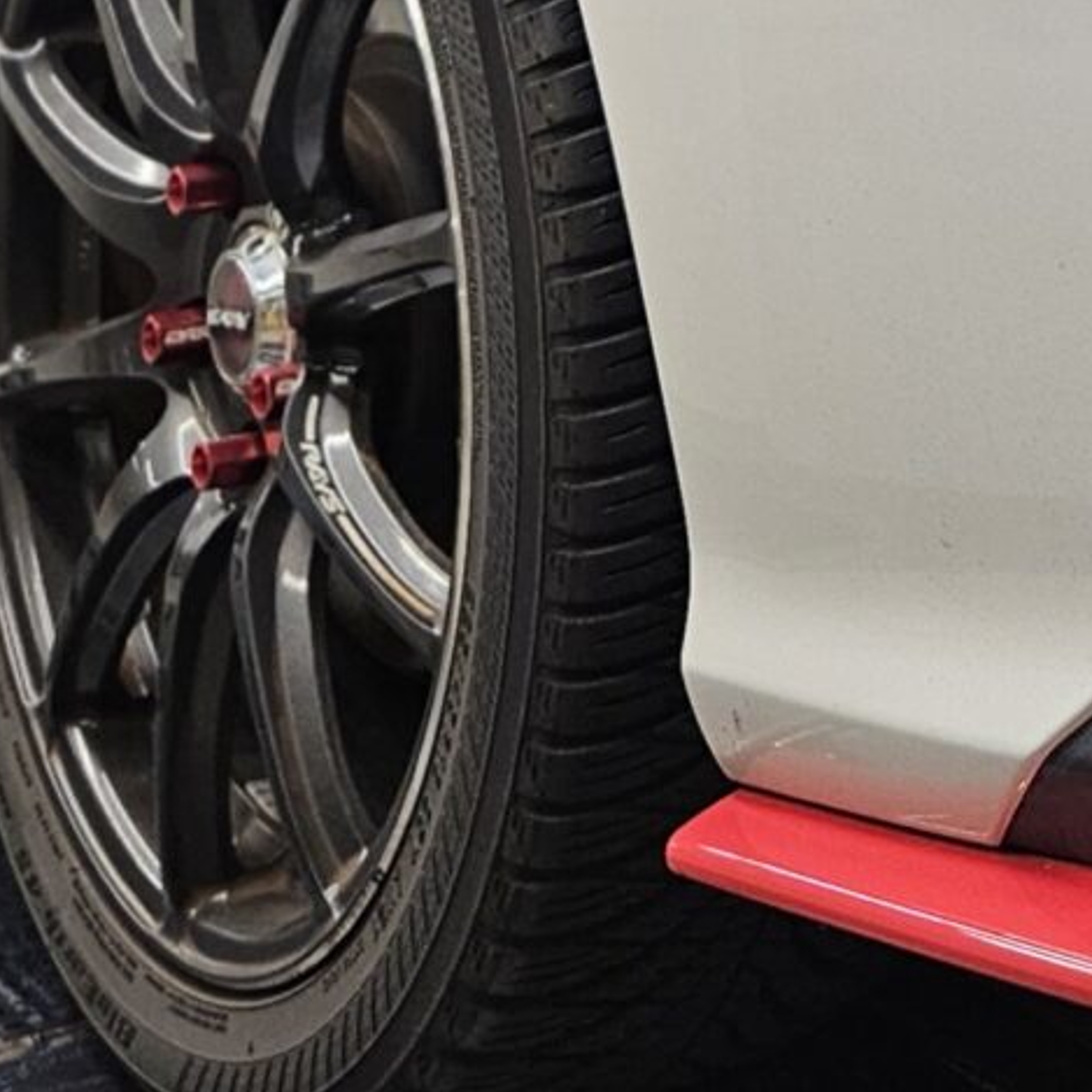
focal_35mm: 111
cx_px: 1614
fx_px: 3962
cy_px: -768
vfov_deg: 14.2
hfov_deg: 14.7
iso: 125
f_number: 1.8
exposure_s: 1/100
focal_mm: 5.4
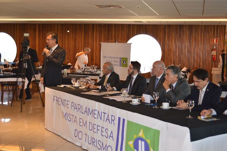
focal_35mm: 52
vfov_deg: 26.0
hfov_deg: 38.2
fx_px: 328
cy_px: 76
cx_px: 114
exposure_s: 1/60
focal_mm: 34
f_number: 5
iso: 560
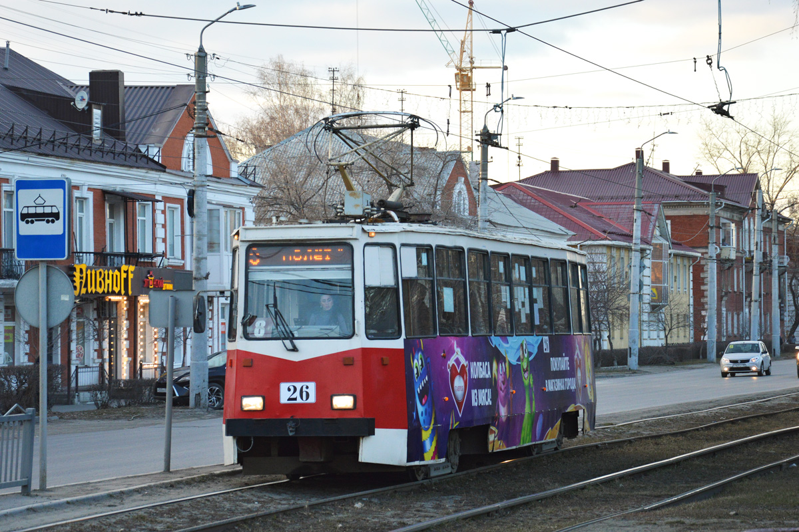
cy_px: 266
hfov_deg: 17.1
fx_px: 2663
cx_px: 400
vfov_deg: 11.4
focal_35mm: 120
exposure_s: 1/250
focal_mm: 80
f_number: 5.6
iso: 400
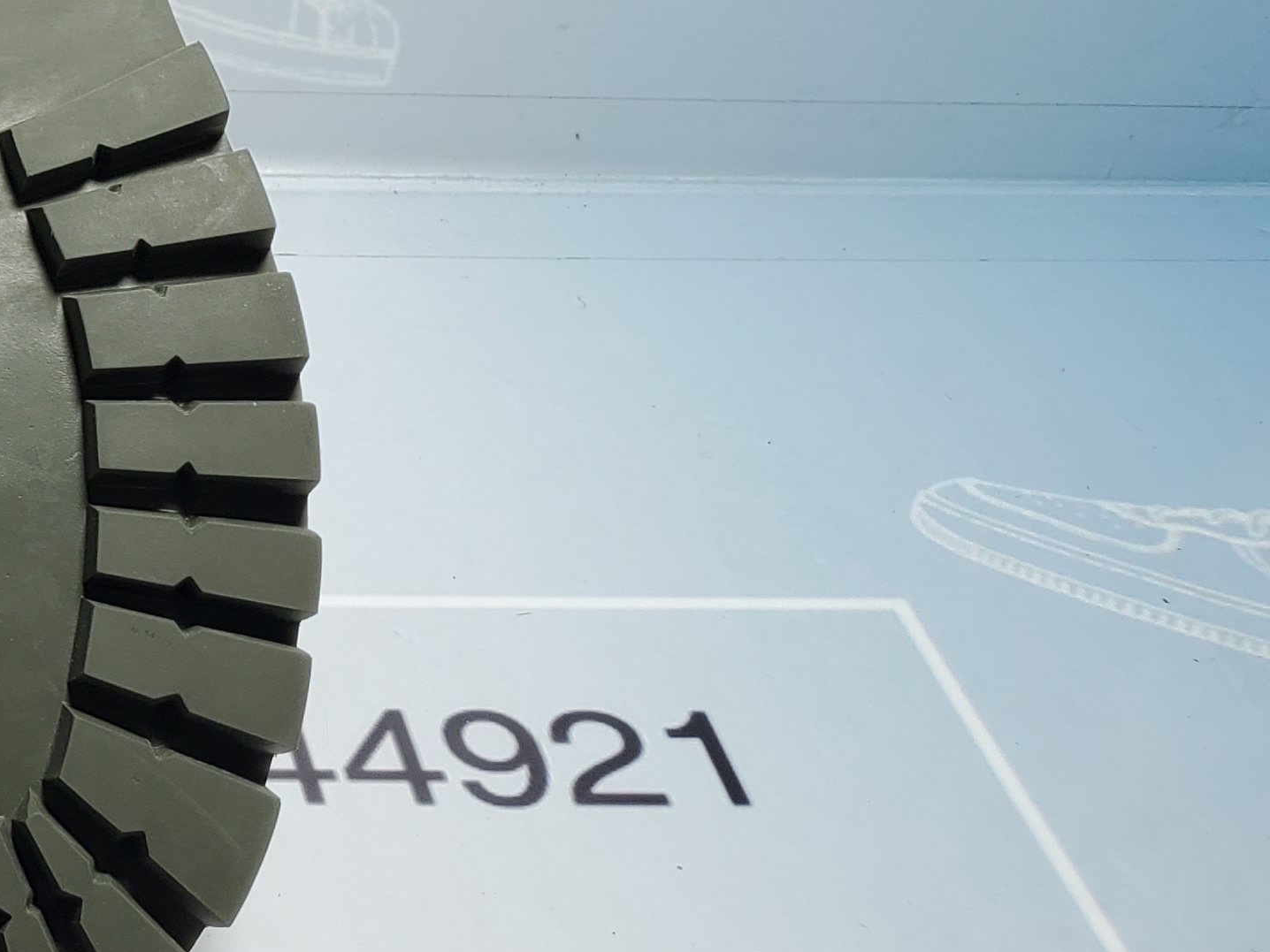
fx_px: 2678
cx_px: -428
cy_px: 92
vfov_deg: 19.8
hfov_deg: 23.3
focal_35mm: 73
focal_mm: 4.3
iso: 50
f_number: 1.5
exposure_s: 1/411
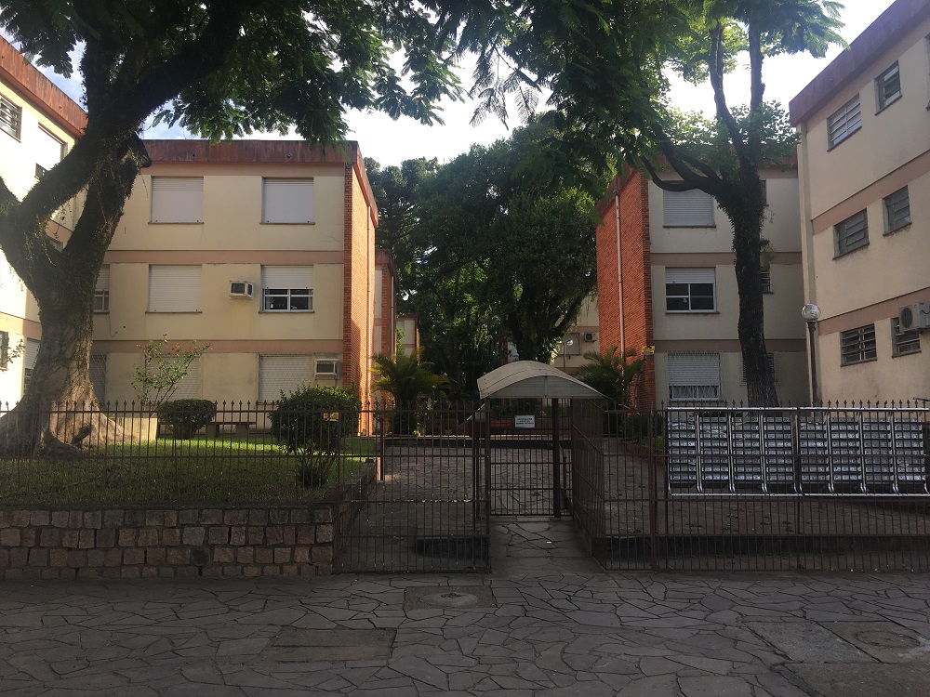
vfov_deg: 48.2
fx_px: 779
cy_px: 348
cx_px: 465
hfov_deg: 61.7
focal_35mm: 29
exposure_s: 1/503
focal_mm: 4.15
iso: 25
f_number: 2.2
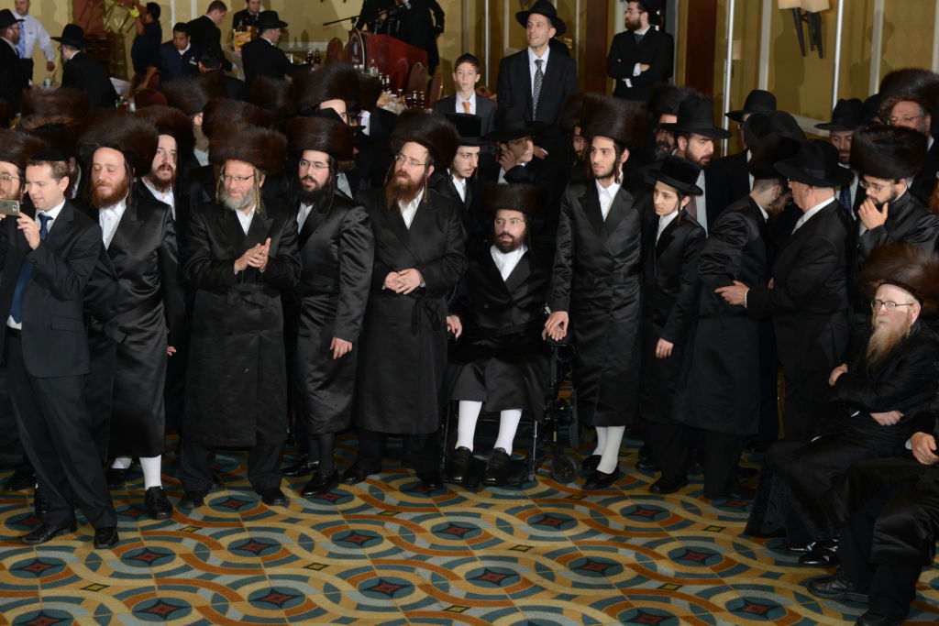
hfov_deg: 28.8
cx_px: 470
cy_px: 313
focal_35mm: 70
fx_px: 1826
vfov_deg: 19.5
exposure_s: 1/200
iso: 400
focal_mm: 70
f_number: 7.1
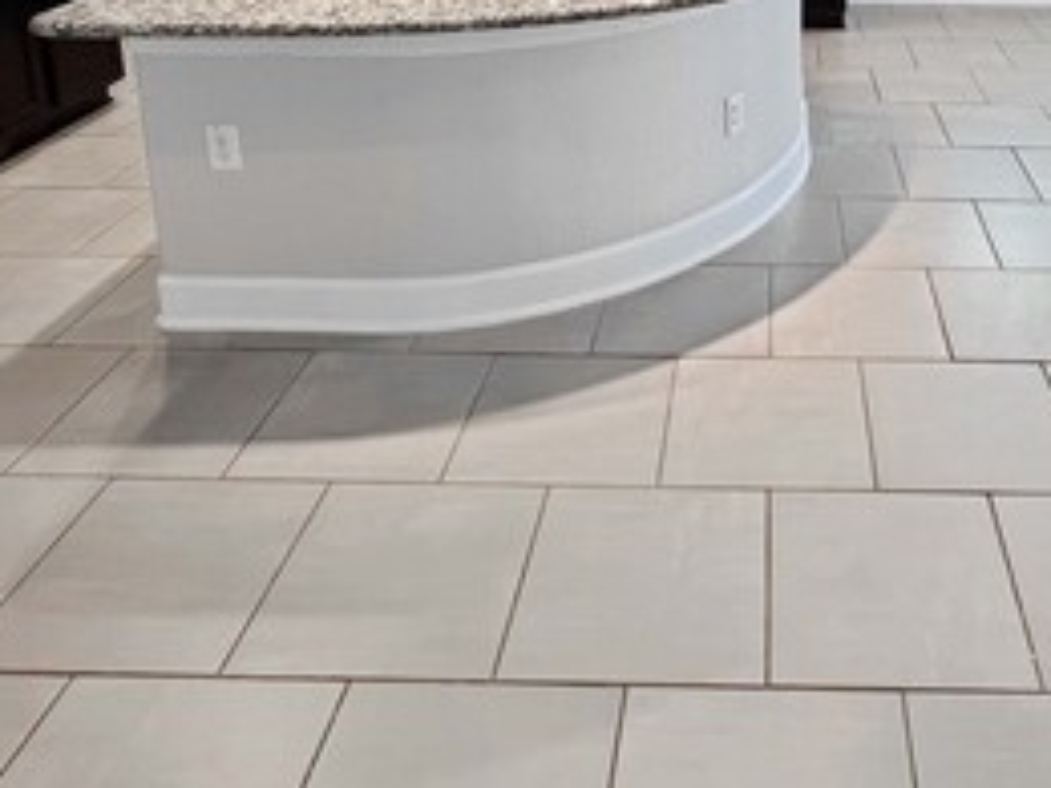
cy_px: -36
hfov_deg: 54.6
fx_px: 972
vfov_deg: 38.2
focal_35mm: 32
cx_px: 764
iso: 160
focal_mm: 1.57
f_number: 1.8
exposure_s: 1/120
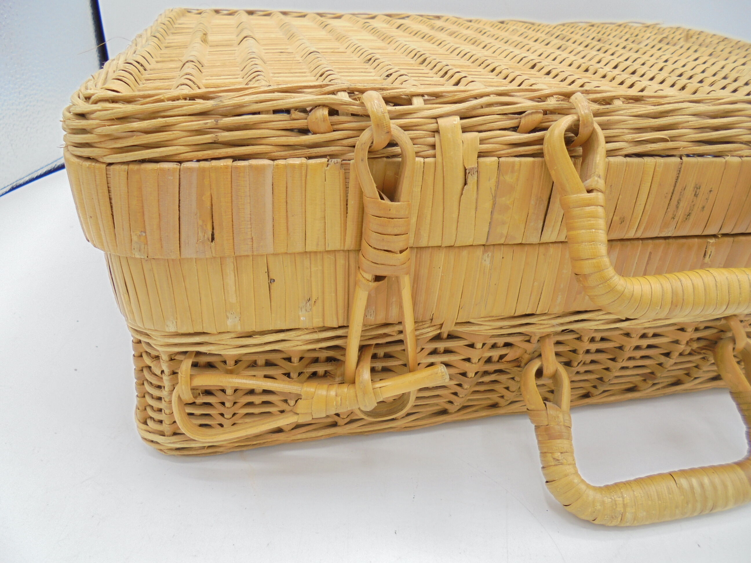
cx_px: 376
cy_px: 282
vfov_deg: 53.1
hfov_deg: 67.3
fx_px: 564
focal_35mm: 26
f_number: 3.5
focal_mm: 4.6
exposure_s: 1/125
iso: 100
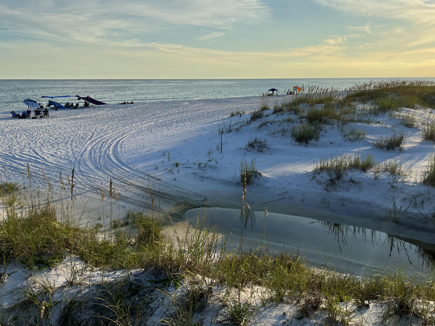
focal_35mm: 32
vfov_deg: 44.1
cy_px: 146
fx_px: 402
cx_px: 222
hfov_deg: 56.8
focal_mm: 5.1
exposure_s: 1/3311
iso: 50
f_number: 1.6
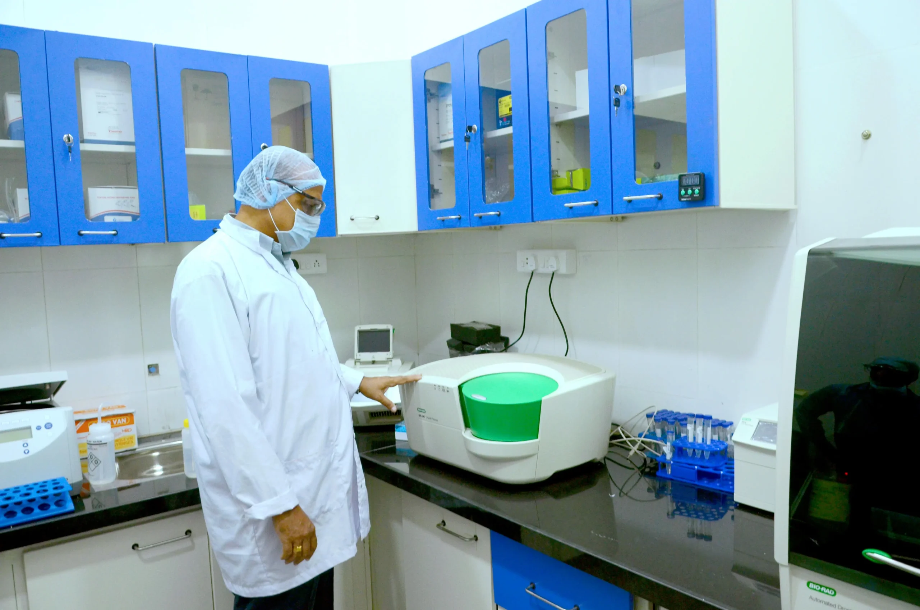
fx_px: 689
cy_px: 305
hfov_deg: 67.5
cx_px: 460
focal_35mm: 27
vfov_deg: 47.7
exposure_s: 1/60
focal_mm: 18
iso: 1000
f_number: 4.5
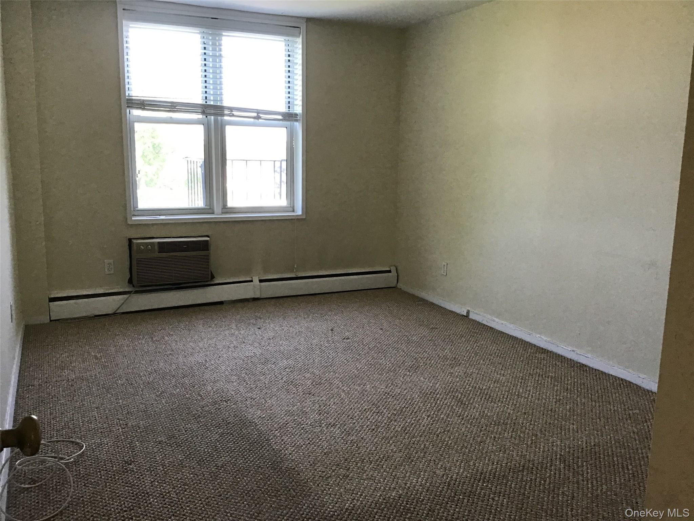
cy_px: 260
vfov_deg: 45.4
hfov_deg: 58.4
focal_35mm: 31
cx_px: 347
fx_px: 622
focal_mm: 3.3
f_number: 2.4
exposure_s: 1/30
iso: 50
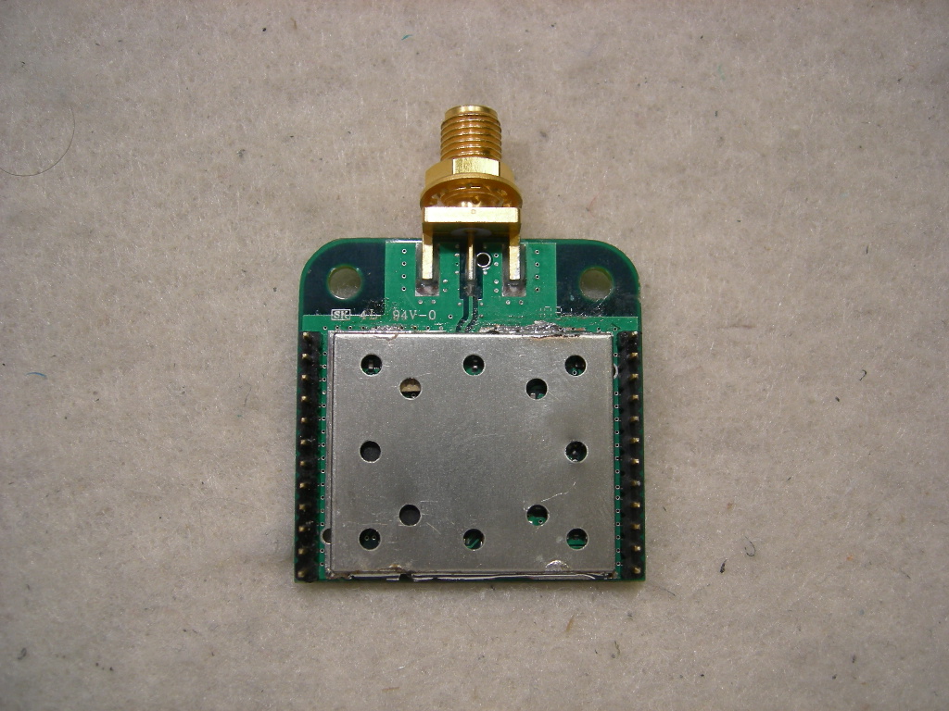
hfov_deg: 51.4
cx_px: 474
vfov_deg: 39.7
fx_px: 987
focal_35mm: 36
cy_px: 356
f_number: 3
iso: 64
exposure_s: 1/67.2
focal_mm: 7.5
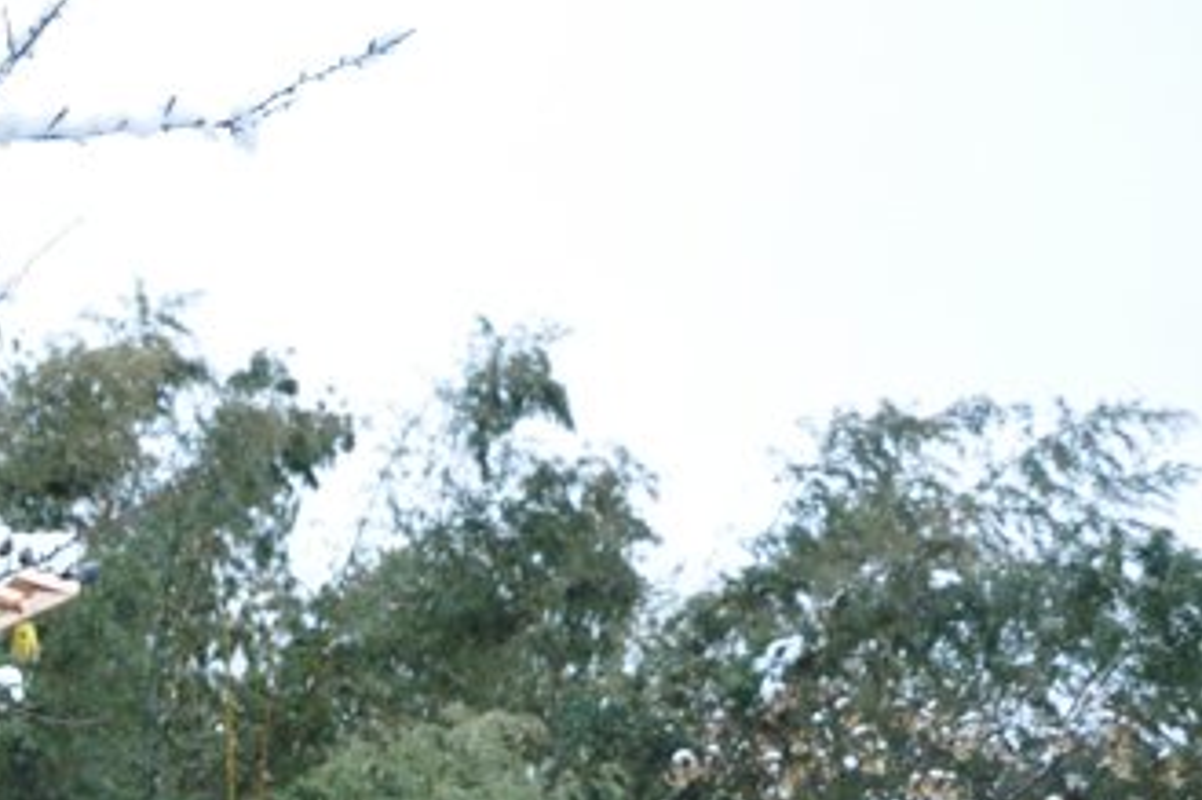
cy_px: 1034
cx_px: -603
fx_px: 2803
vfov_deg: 15.5
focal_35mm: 84
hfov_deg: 20.6
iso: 720
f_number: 3.5
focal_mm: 18
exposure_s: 1/30
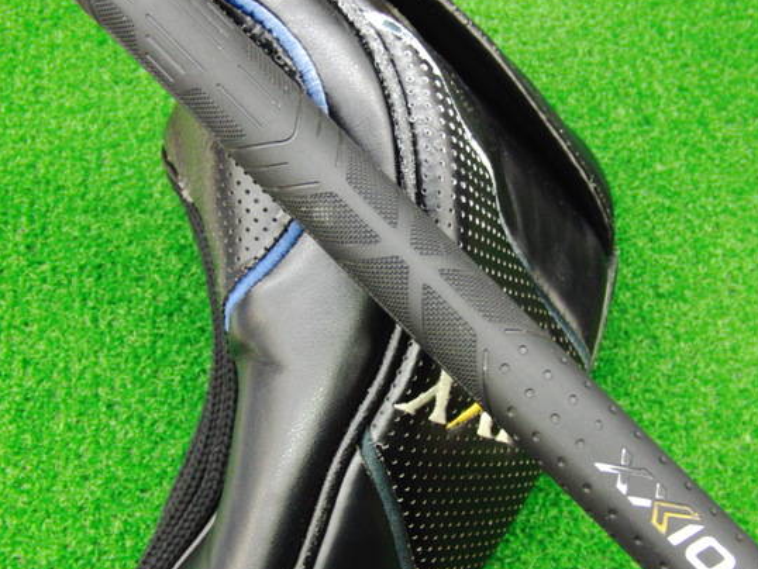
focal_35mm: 44
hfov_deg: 42.8
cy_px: 263
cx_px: 427
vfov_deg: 32.9
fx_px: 964
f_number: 3.6
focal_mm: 6.42
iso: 400
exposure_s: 1/15
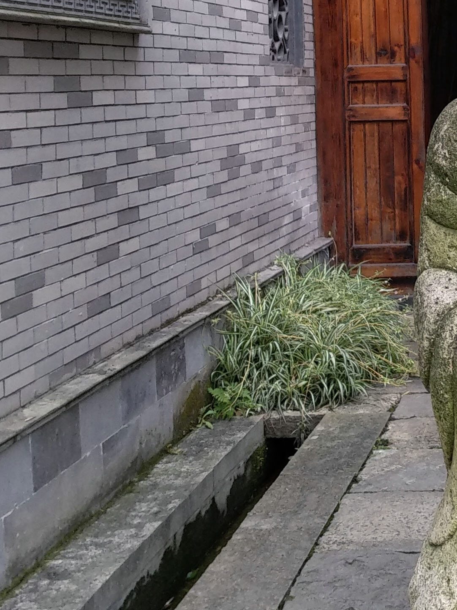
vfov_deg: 30.6
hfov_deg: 22.0
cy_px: 90
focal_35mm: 61
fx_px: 1074
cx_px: 566
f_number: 2.2
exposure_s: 1/100
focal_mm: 3.81
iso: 200
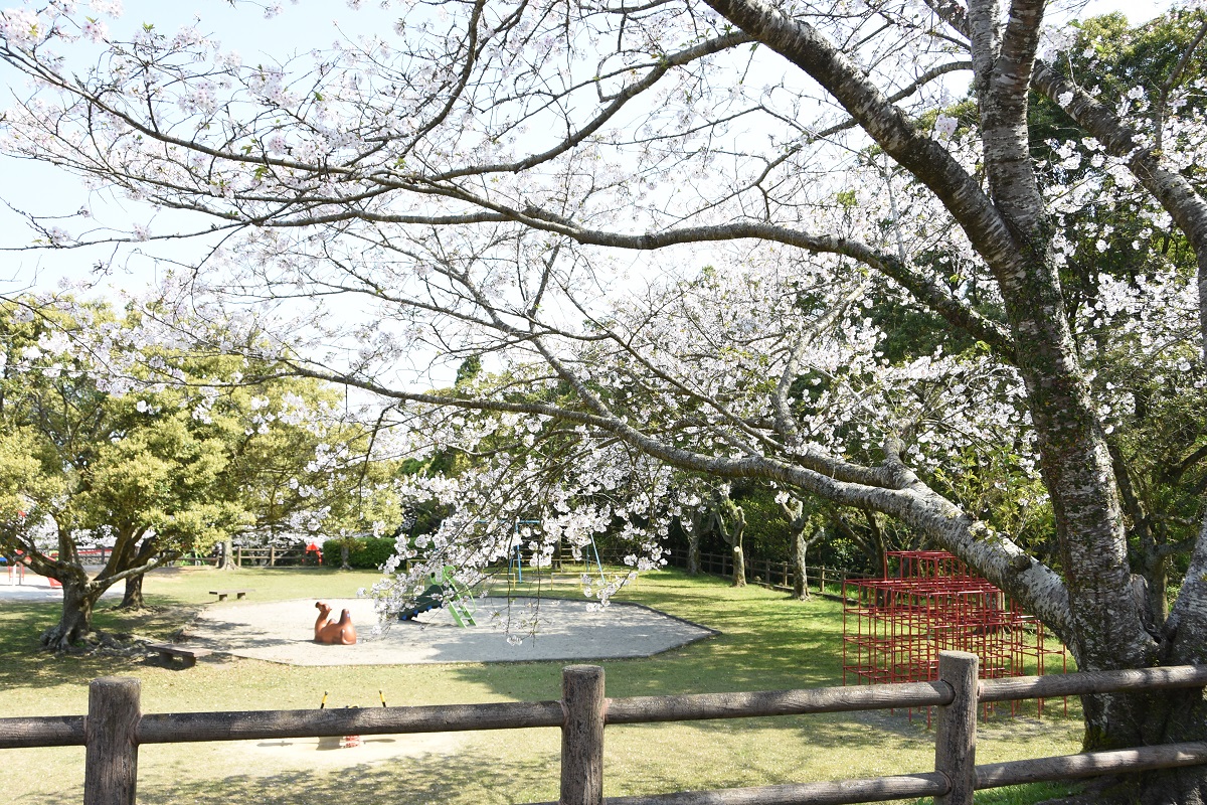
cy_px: 402
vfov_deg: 47.9
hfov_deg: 67.4
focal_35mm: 27
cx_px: 604
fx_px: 905
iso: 100
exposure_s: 1/160
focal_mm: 18
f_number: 5.6
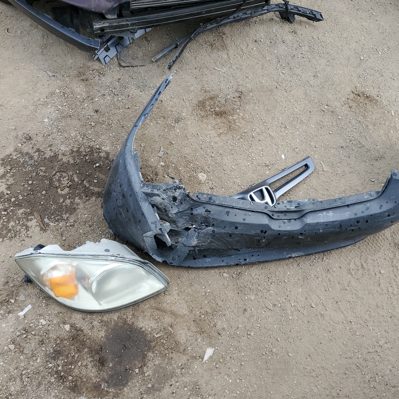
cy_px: 201
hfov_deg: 52.2
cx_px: 240
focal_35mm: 31
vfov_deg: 52.5
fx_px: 404
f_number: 1.5
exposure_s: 1/345
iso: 50
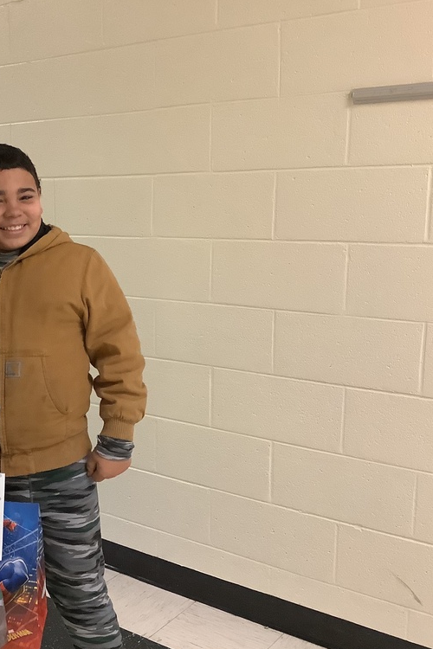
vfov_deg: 44.5
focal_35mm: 44
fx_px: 794
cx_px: 18
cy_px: 329
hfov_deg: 28.9
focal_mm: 3.3
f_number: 2.4
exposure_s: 1/50
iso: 320
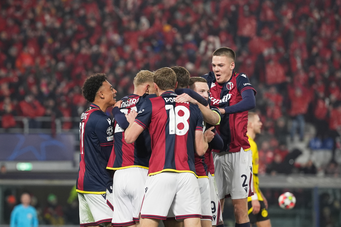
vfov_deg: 7.3
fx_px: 1780
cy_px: 114
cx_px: 170
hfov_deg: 10.9
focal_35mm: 188
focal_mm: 188
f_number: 3.2
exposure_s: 1/2000
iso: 2000
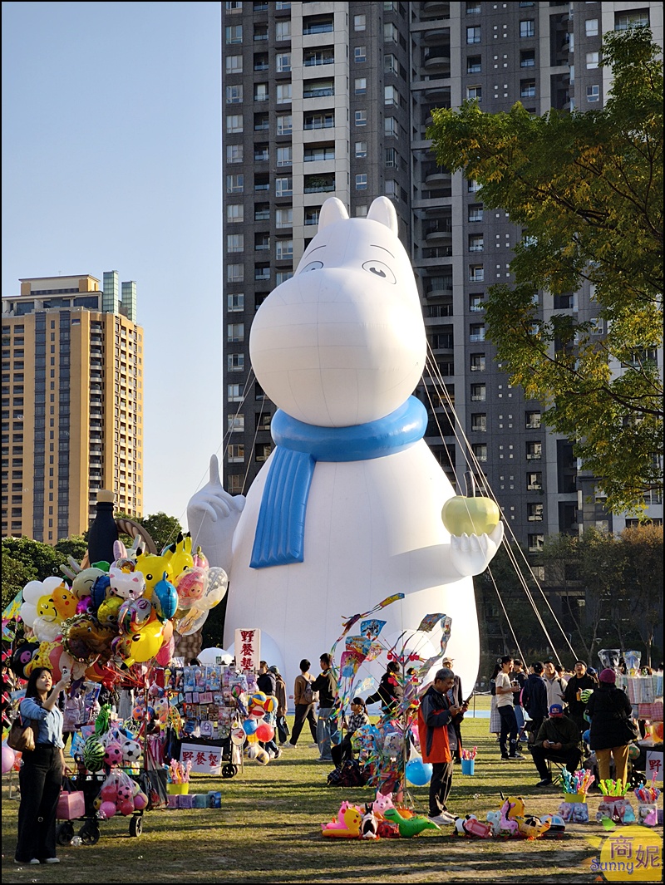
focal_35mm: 67
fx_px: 1714
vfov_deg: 29.0
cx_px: 332
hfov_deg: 22.0
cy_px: 442
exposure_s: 1/437
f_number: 2
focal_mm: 8.8
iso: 50
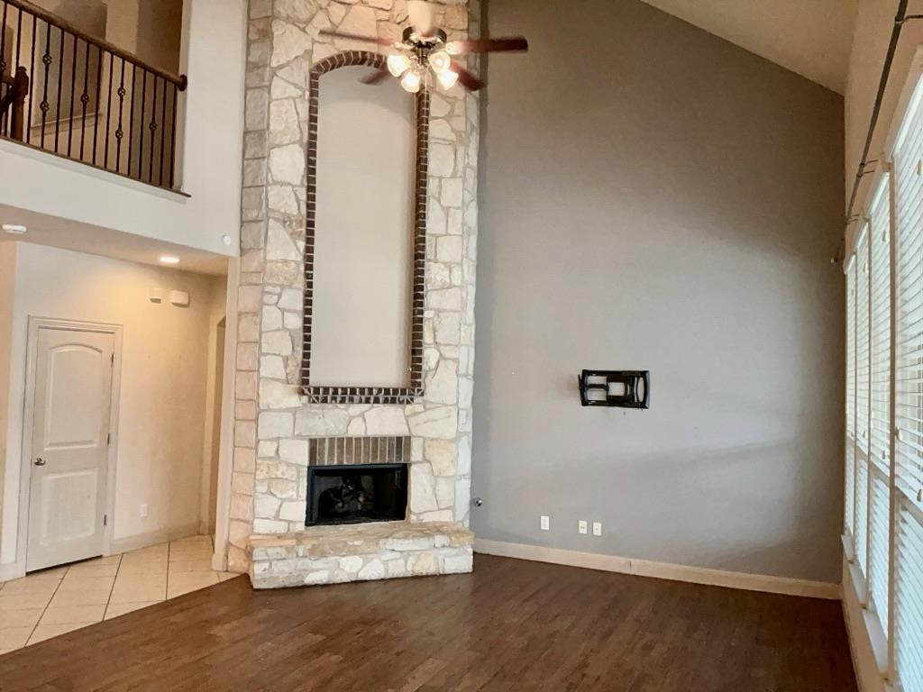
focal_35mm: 27
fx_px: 720
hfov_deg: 65.3
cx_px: 462
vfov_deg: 51.4
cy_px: 346
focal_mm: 3
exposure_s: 1/100
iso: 250
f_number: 1.8
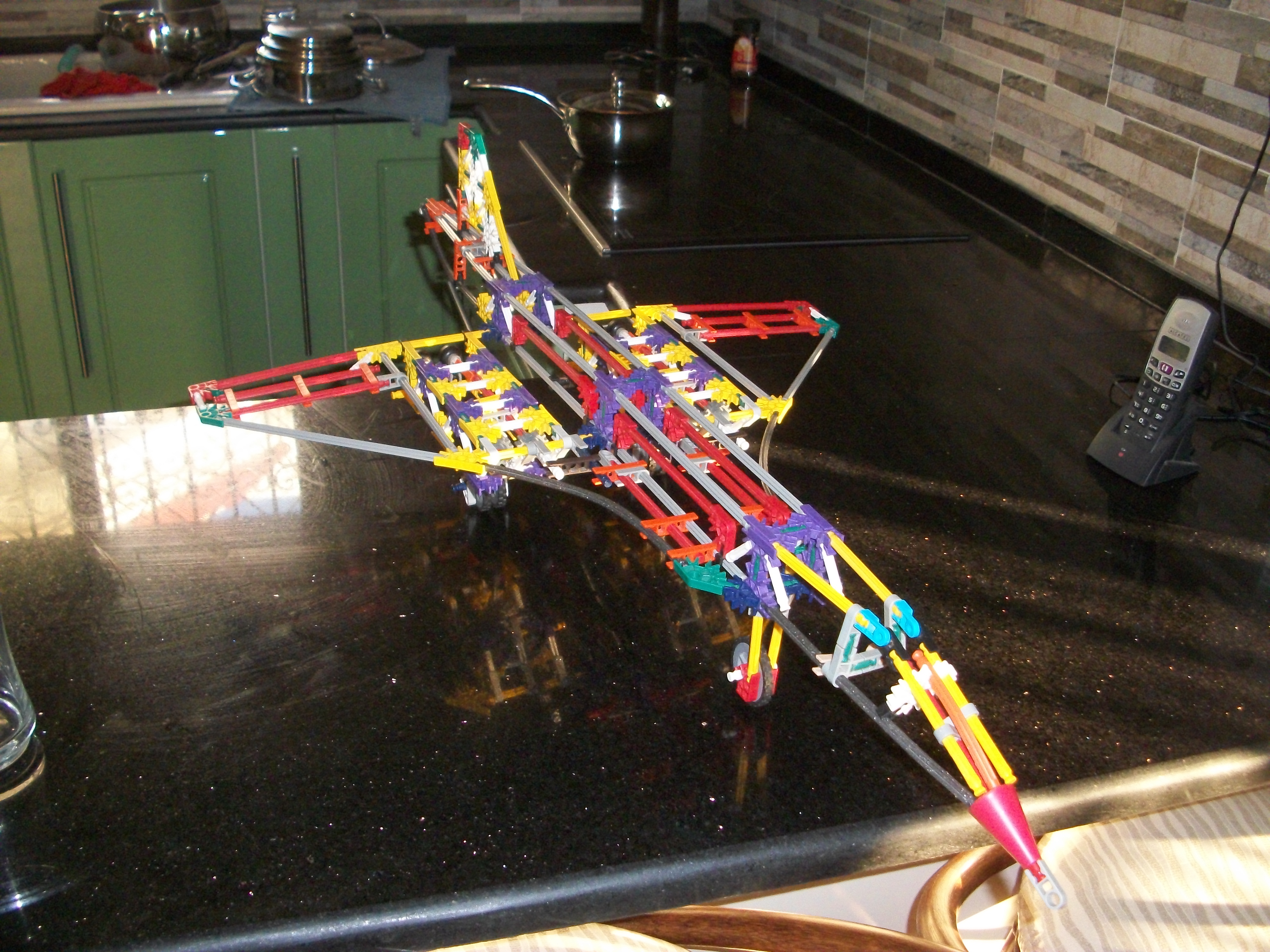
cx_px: 635
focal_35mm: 35
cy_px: 476
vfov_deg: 40.7
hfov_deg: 52.6
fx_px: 1284
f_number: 3.1
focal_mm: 6.3
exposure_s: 1/125
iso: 400
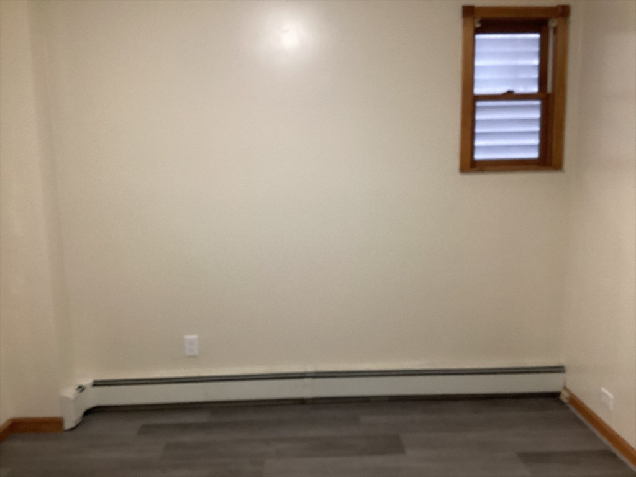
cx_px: 318
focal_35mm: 31
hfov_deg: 58.4
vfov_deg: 45.4
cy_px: 238
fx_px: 570
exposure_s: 1/40
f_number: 2.4
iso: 320
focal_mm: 3.3
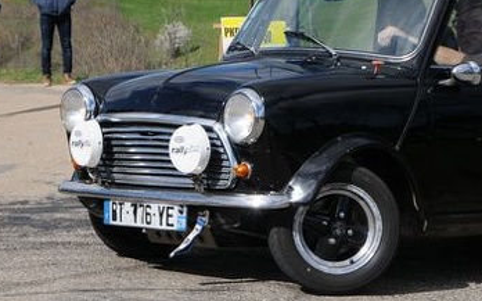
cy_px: 45
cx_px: 375
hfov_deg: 10.9
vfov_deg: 6.8
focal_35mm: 191
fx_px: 2509
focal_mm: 55
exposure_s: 1/800
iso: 250
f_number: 9
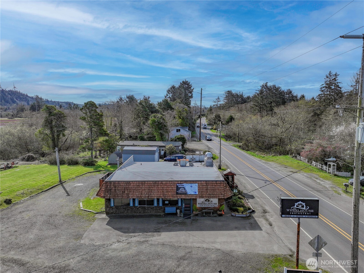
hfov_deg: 71.6
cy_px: 136
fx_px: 252
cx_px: 182
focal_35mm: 24
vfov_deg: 56.8
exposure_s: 1/4000
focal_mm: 12.29
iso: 180
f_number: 2.8
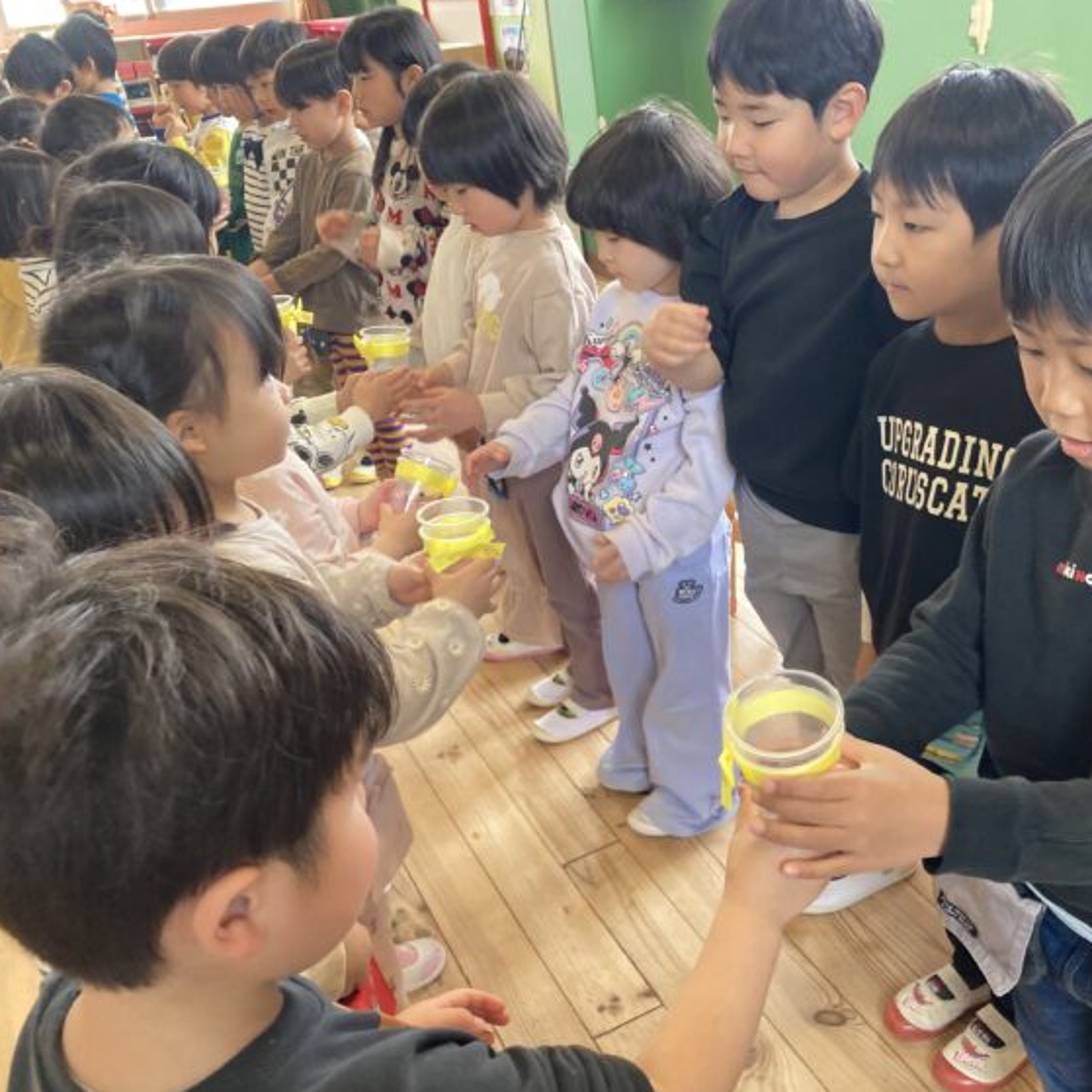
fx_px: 1213
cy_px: 535
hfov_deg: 47.9
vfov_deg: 48.4
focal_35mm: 34
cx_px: 693
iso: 100
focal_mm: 3.99
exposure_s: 1/60
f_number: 1.8
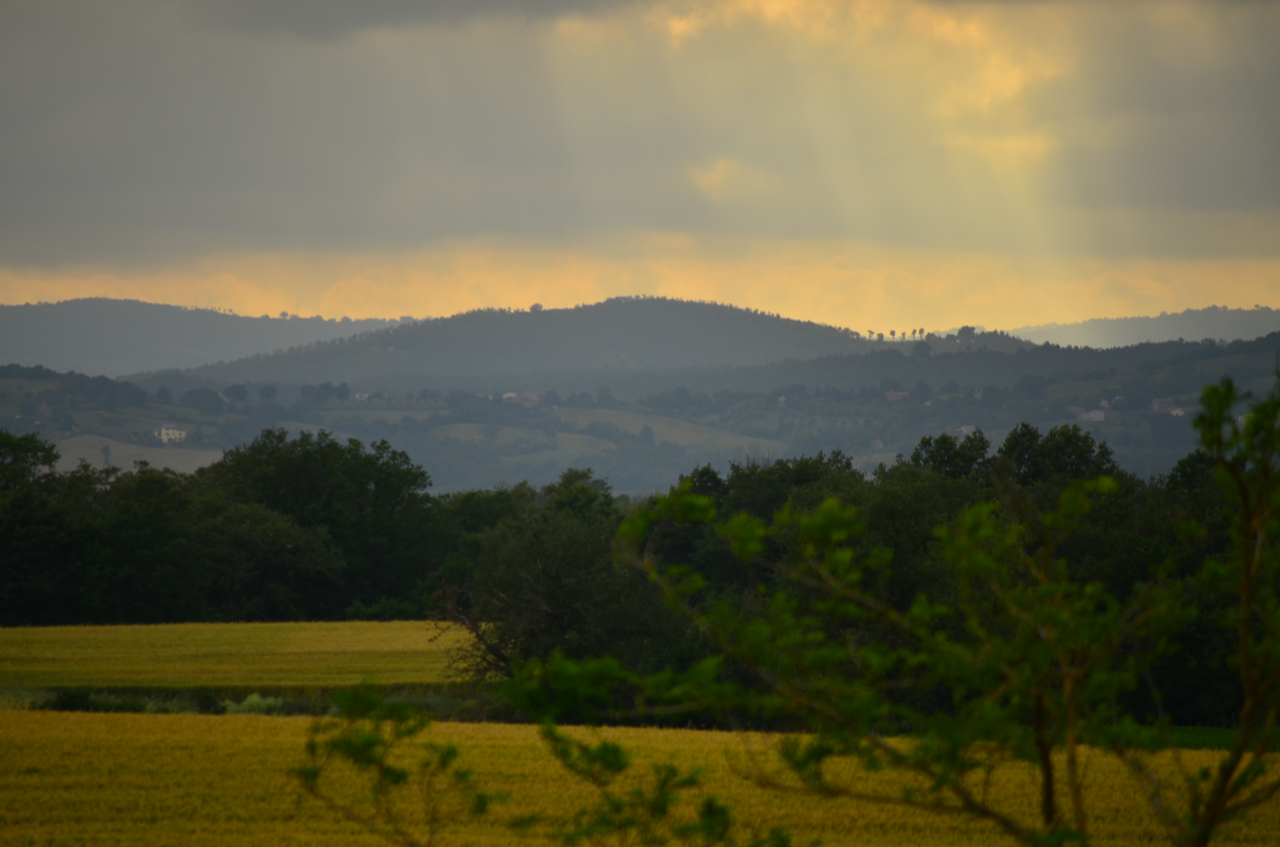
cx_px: 640
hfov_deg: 6.9
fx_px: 10645
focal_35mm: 300
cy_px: 424
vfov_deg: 4.6
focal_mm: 200
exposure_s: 1/400
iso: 100
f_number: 5.6
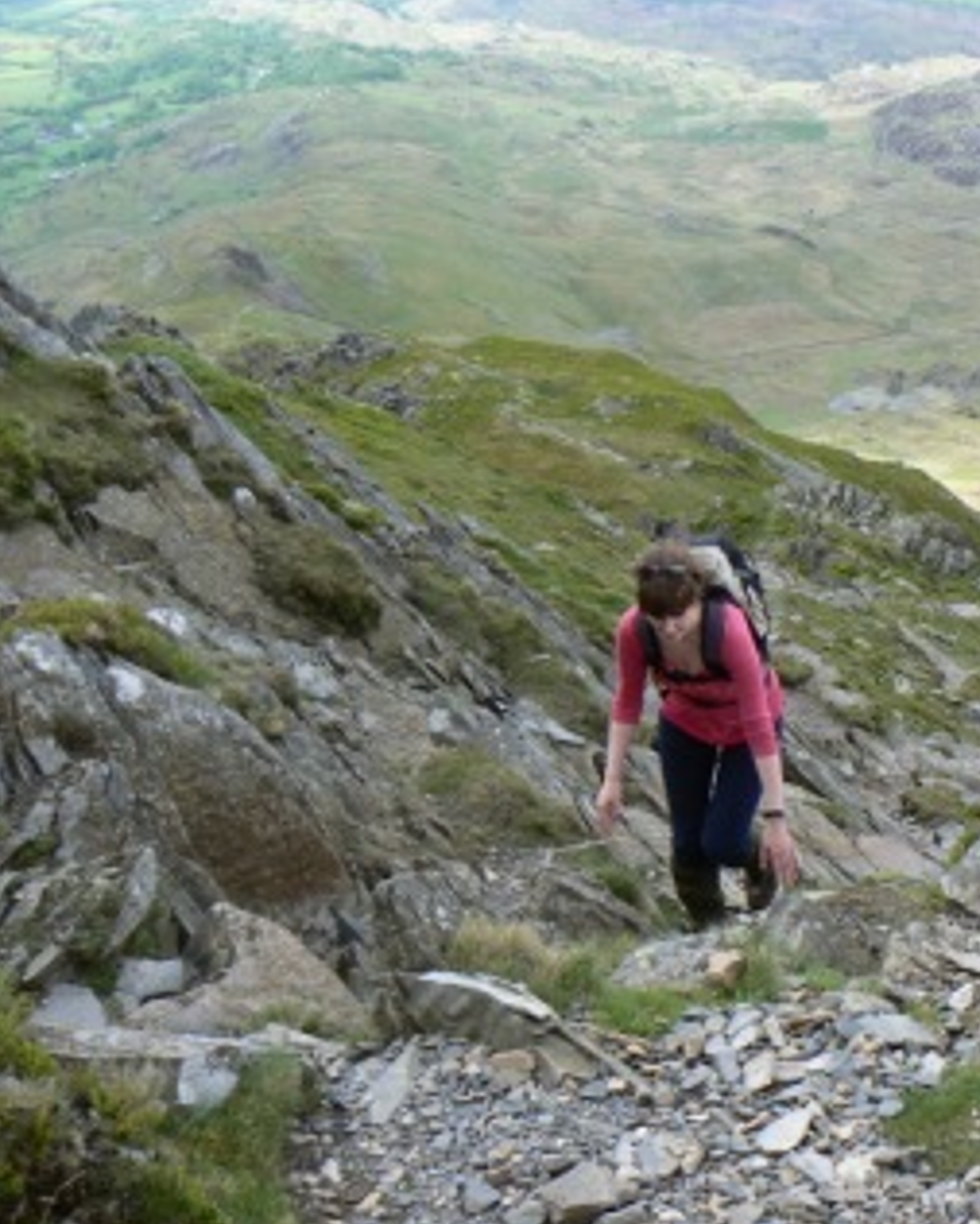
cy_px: 616
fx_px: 1739
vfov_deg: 38.8
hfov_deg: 30.4
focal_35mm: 48
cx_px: 829
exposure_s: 1/160
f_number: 5.6
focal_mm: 6
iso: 80
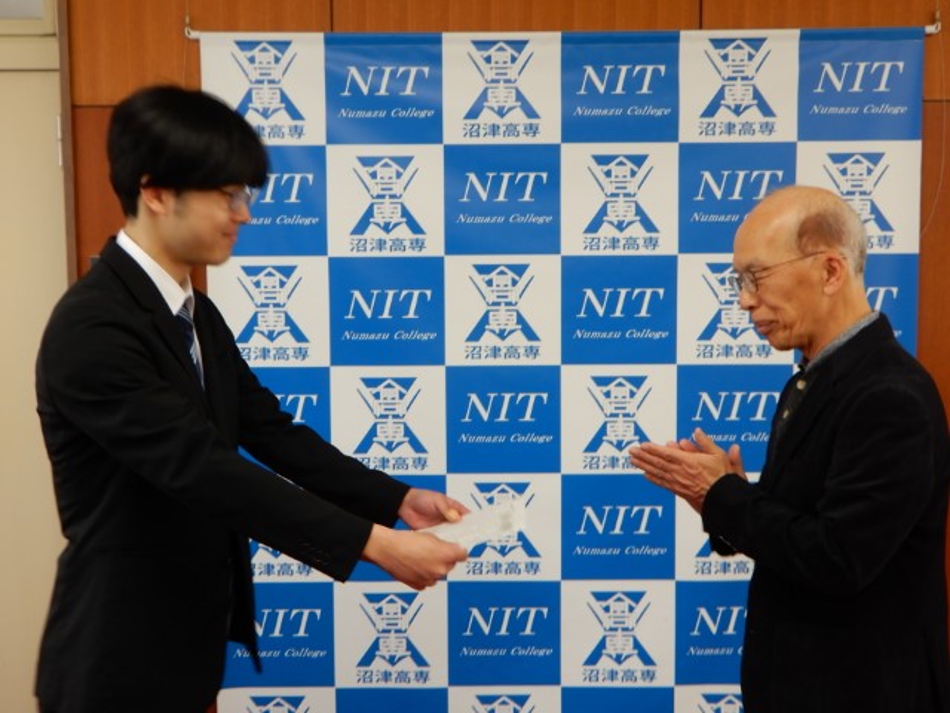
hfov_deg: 44.8
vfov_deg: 34.3
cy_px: 356
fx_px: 1153
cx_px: 475
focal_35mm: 42
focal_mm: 7.5
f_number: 4
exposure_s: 1/30
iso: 140
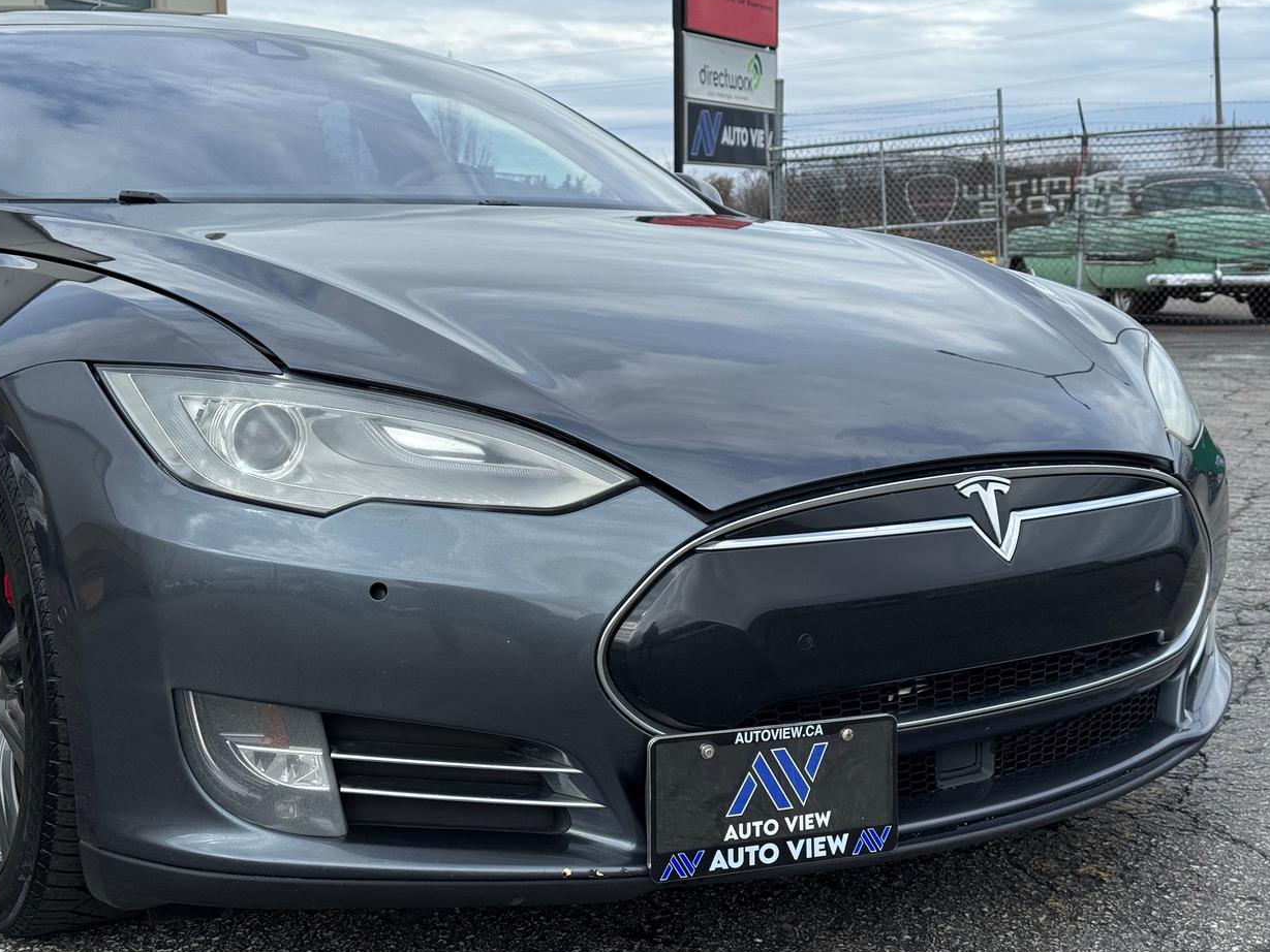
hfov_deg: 38.2
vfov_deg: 29.1
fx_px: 1835
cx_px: 653
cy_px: 470
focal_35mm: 50
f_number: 1.78
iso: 64
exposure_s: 1/2611
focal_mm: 6.76
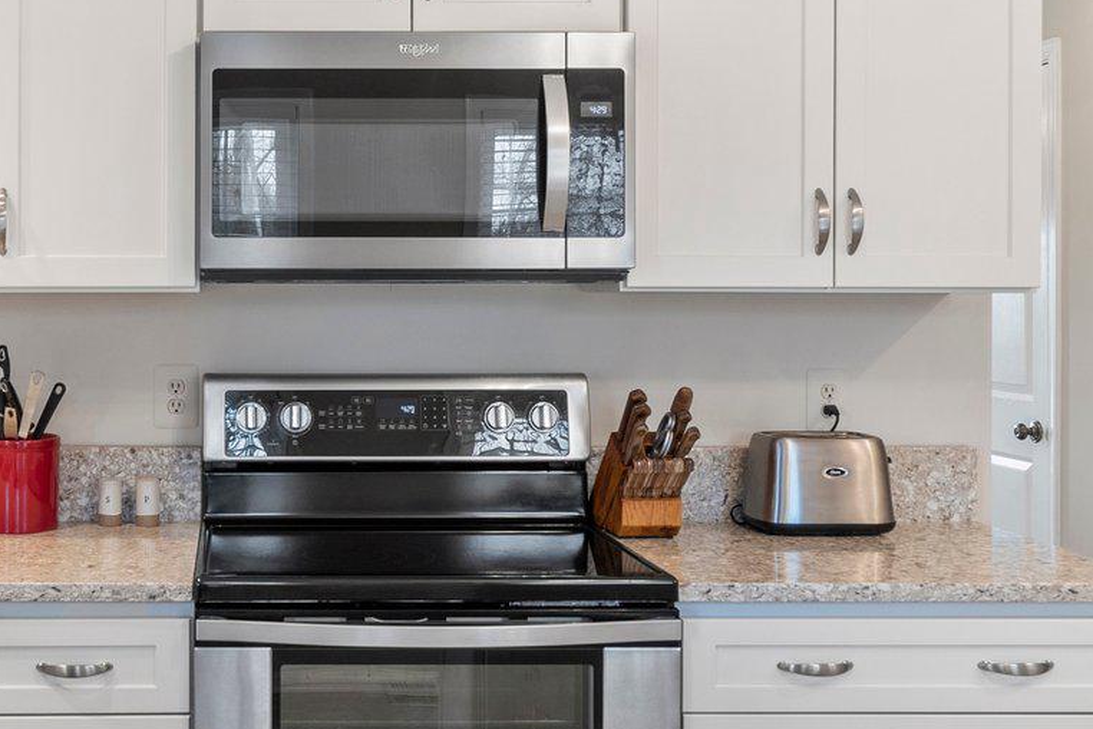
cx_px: 316
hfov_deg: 44.4
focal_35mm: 43
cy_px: 341
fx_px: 1305
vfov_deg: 31.2
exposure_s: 1/4
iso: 500
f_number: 8
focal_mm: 16
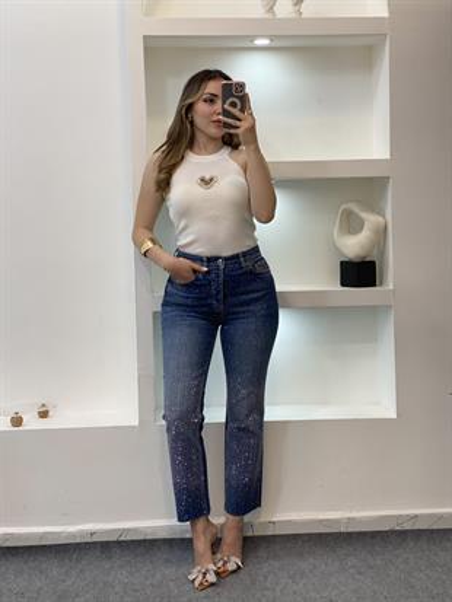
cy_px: 301
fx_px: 905
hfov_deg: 28.0
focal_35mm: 52
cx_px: 226
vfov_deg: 36.8
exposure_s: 1/100
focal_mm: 6
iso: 80
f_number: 2
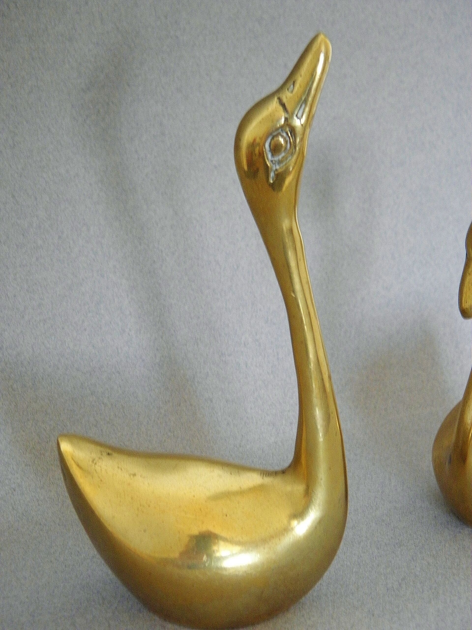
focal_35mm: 59
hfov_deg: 24.8
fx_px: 1073
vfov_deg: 32.7
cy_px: 315
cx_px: 236
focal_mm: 10.6
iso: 320
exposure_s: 1/8
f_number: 4.1
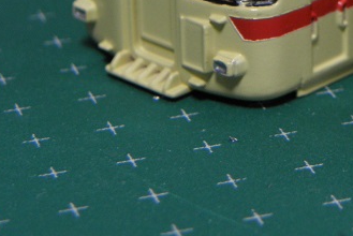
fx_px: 2198
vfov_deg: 6.1
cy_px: -77
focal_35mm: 224
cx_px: 442
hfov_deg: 9.1
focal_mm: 15.11
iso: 125
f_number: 4
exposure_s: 1/10
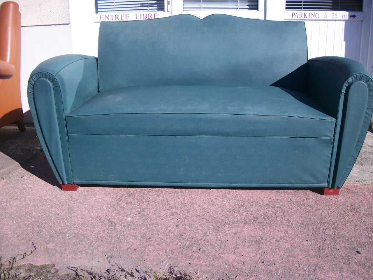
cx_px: 186
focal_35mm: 32
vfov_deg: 44.2
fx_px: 345
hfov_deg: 56.8
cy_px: 140
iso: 80
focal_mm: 5.7
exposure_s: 1/160
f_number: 8.8
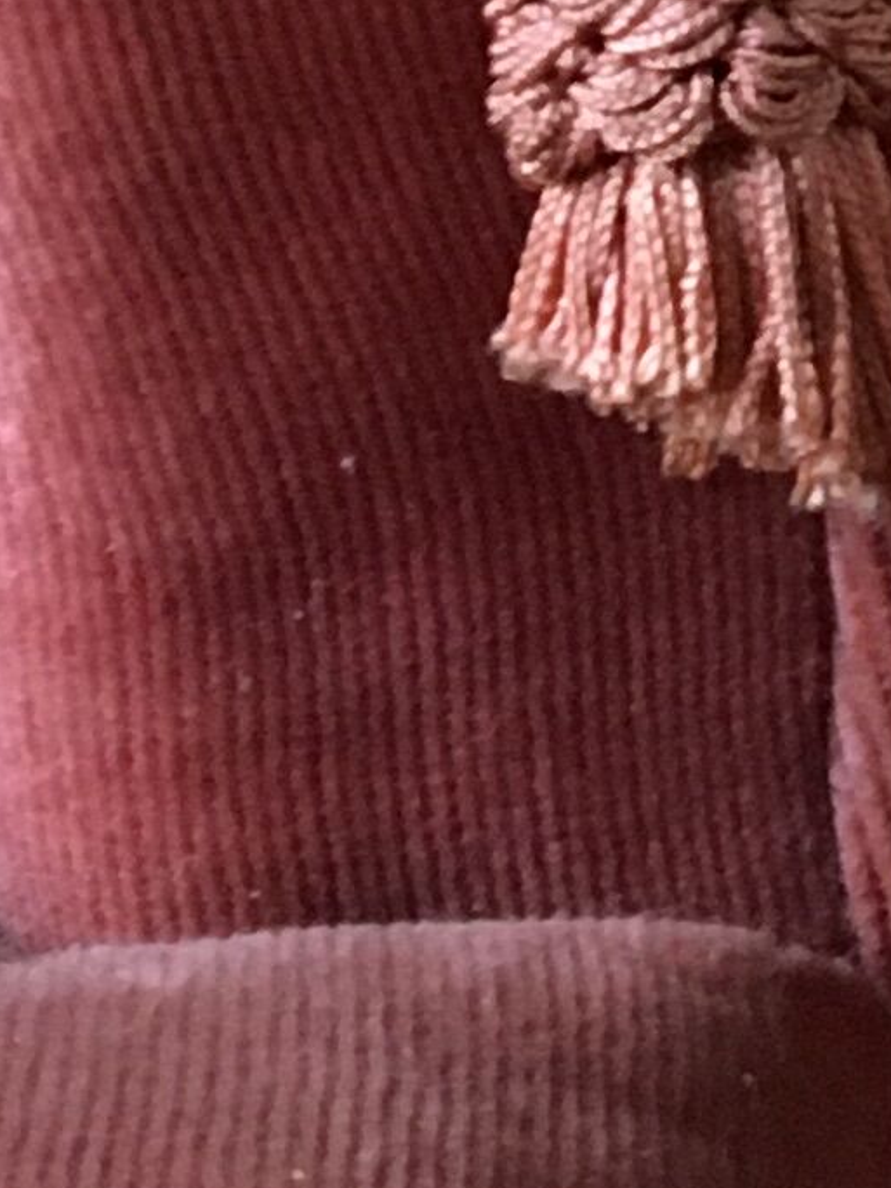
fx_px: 5869
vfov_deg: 11.1
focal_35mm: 171
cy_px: -592
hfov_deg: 7.8
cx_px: 2369
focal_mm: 4.15
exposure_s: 1/33
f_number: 2.2
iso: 160
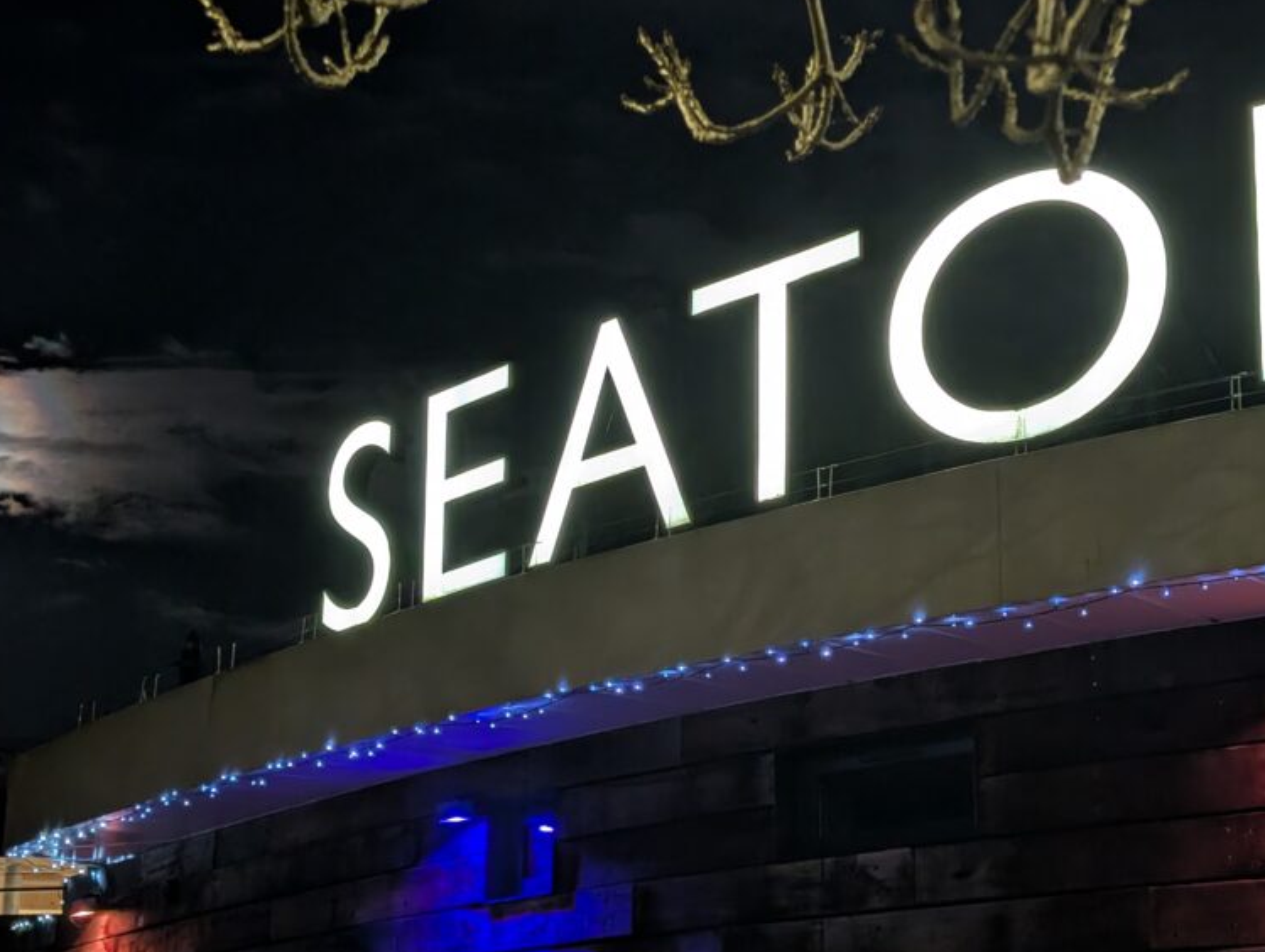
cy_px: 480
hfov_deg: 28.9
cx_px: 711
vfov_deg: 22.0
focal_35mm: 67
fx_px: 2452
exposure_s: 1/50
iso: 138
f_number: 1.68
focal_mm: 6.9
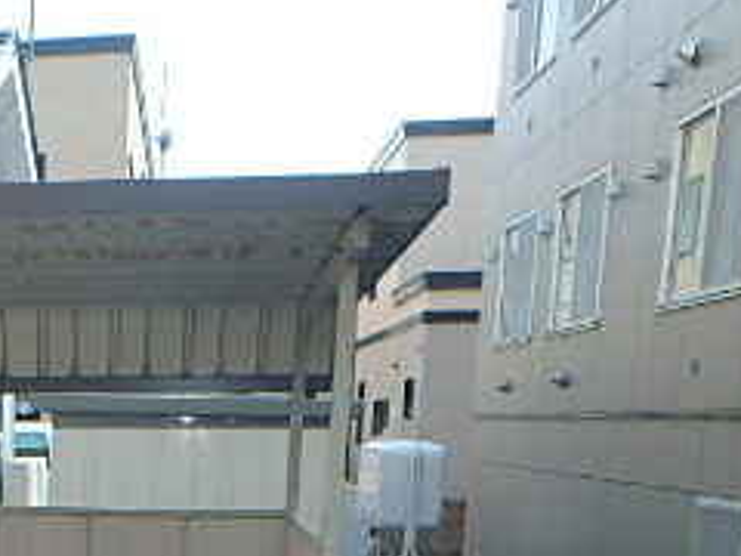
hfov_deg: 27.2
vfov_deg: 21.0
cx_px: -111
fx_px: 1370
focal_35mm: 64
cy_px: 704
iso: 125
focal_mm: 4.2
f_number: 3.9
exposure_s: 1/500
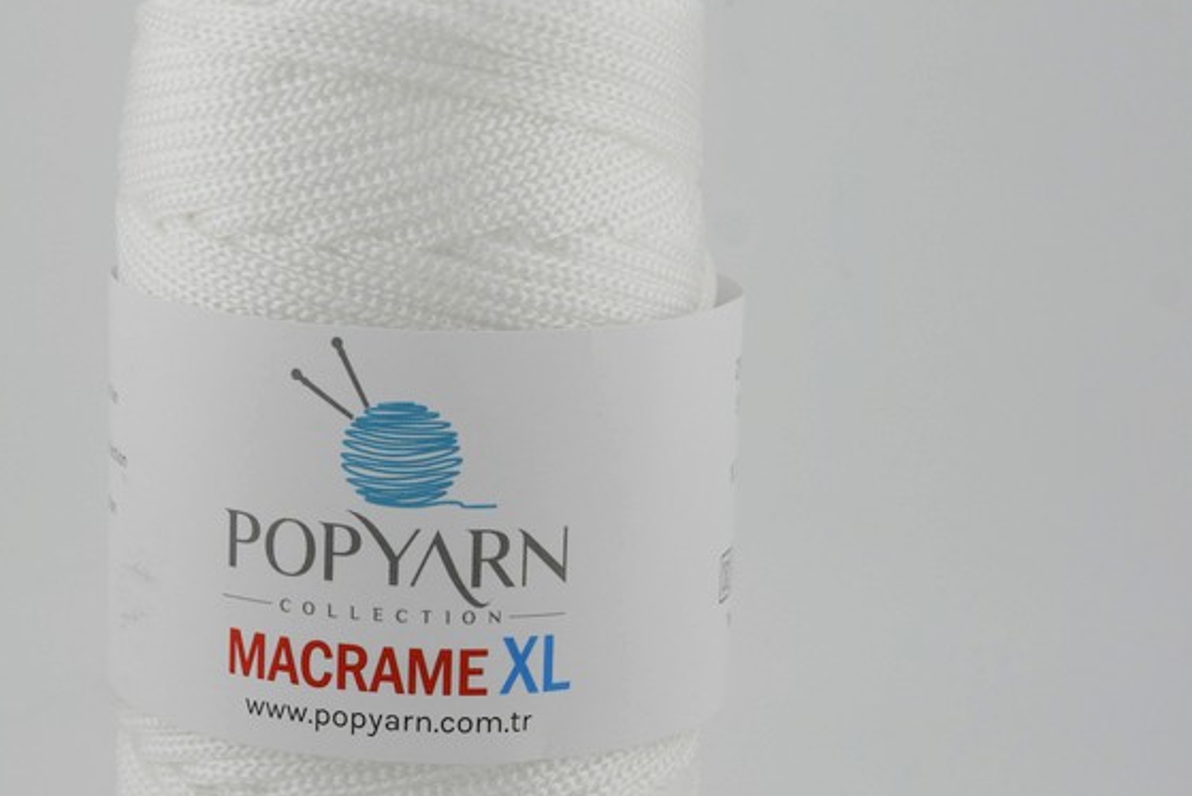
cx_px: 422
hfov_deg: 19.6
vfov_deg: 13.2
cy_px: 482
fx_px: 3438
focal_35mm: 104
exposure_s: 1/500
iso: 200
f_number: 9
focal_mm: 43
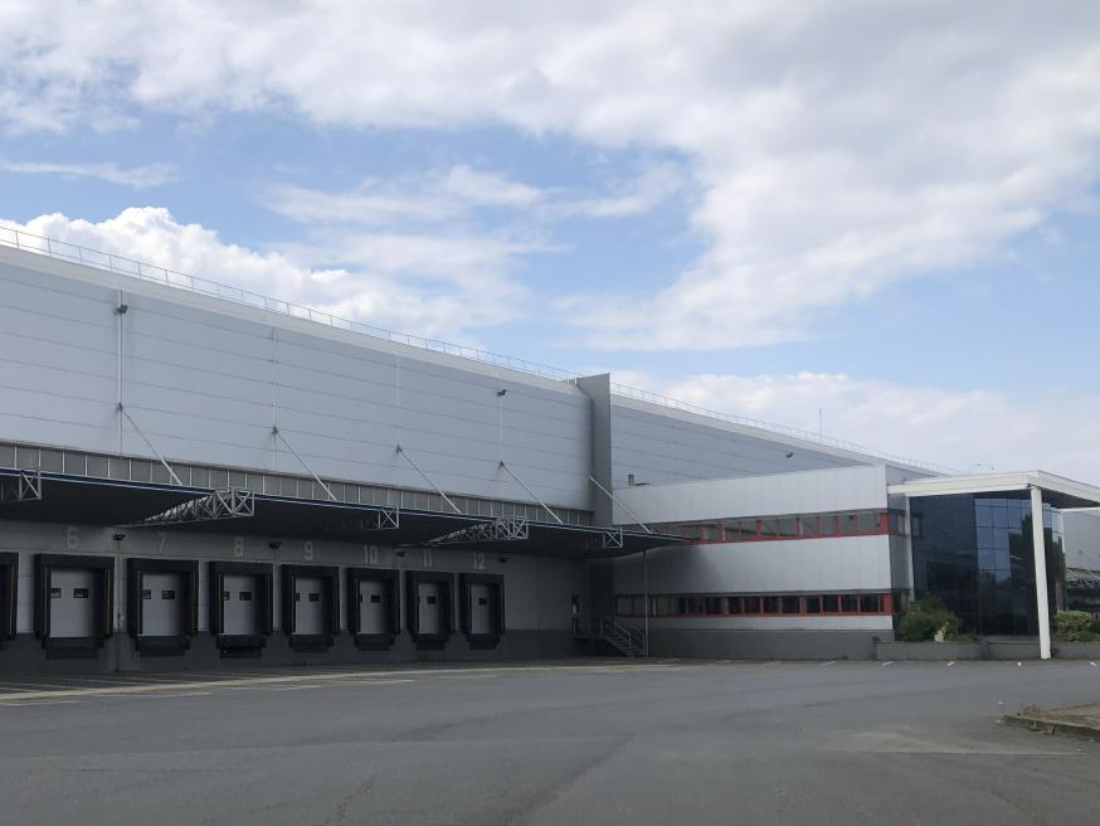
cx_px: 332
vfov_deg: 35.0
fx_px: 1303
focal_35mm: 41
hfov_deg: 44.8
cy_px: 520
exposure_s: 1/2288
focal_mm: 3.99
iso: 20
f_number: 1.8
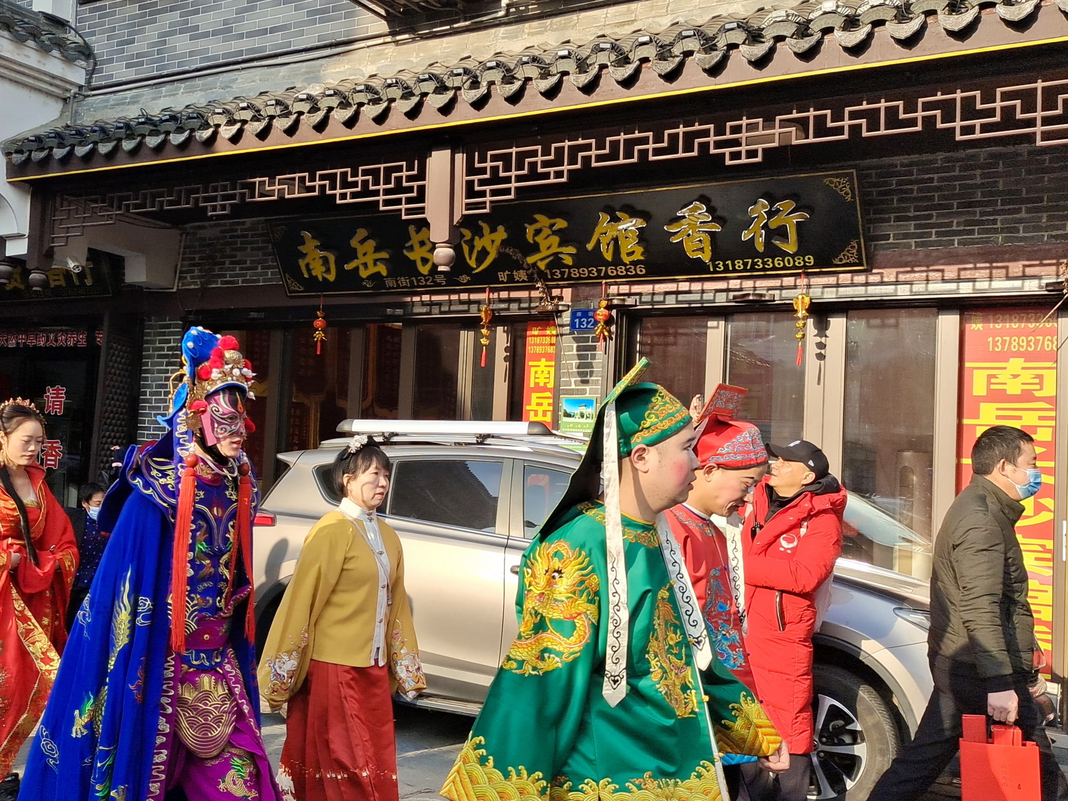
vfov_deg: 61.1
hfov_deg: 76.4
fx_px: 679
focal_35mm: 22
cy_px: 400
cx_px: 534
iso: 50
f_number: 1.79
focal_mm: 4.71
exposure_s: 1/697
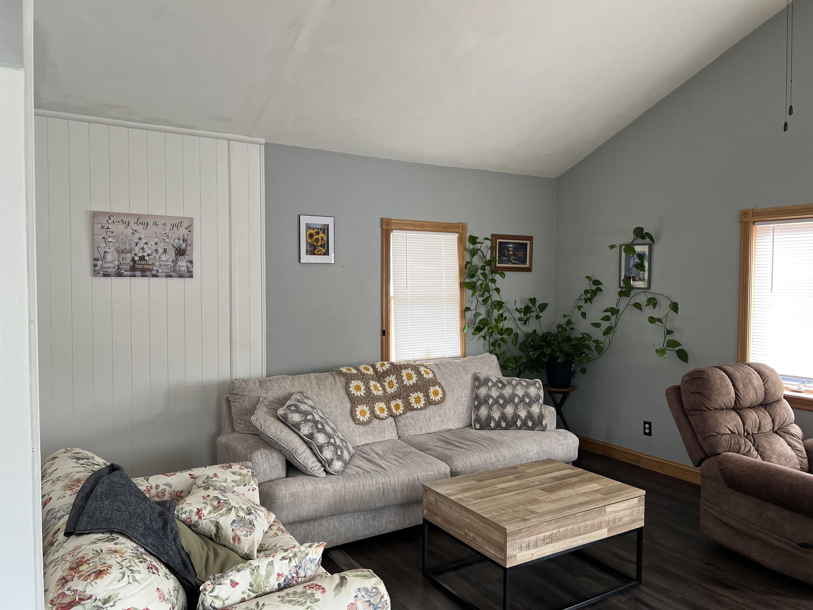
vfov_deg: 53.1
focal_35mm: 26
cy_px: 305
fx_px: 611
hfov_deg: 67.3
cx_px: 406
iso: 80
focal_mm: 5.7
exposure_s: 1/60
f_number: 1.5
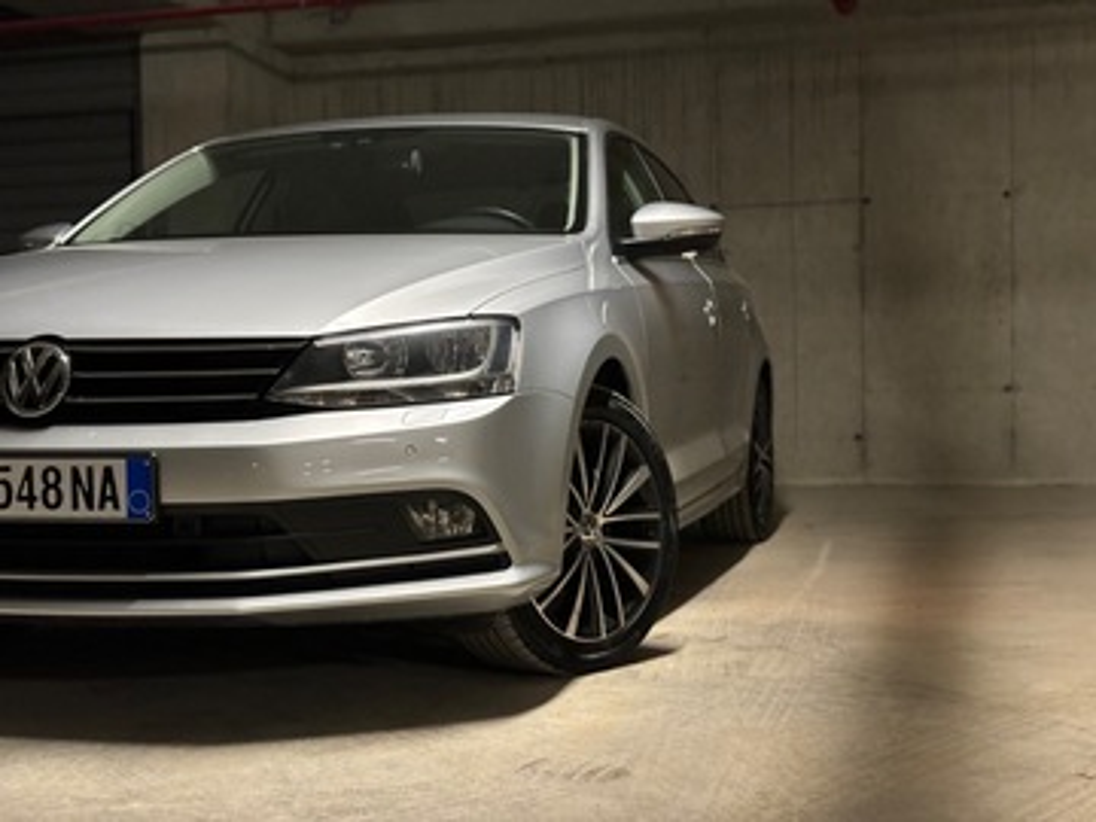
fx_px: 1646
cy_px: 411
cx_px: 548
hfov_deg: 36.8
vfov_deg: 28.0
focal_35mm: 52
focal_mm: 5.96
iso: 320
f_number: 1.6
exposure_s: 1/25
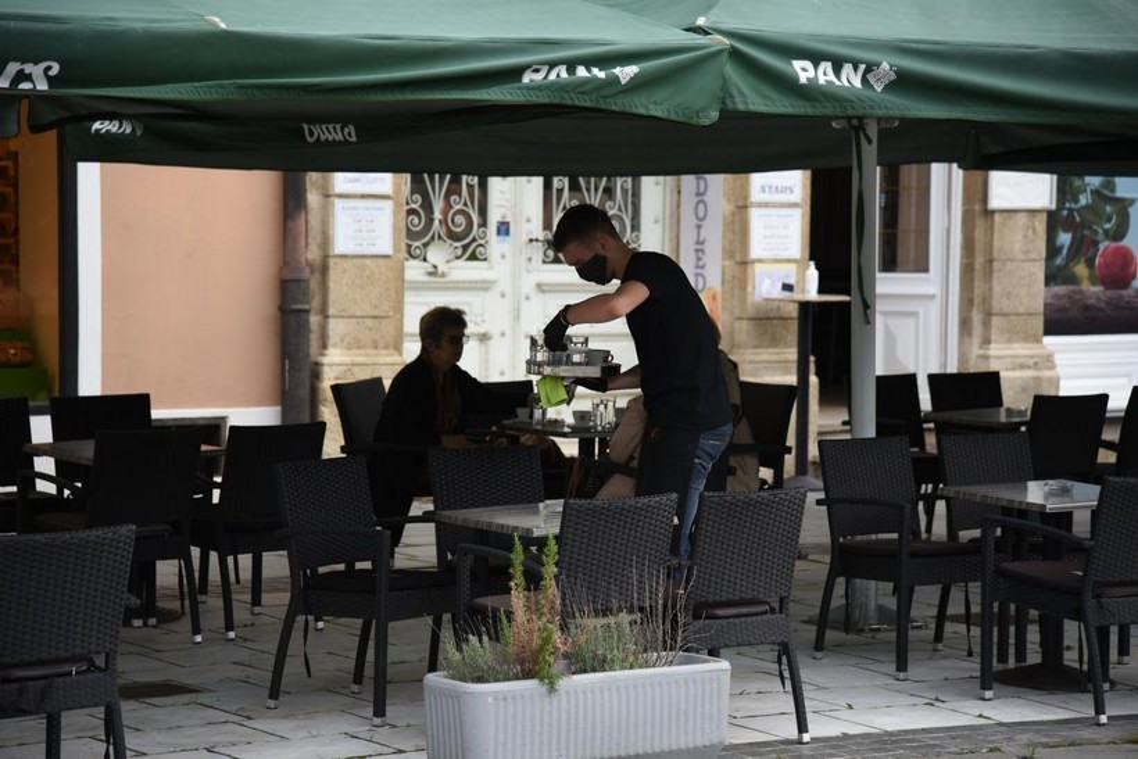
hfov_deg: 19.5
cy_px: 380
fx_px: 3320
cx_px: 569
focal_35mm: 105
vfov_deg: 13.0
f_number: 4
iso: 200
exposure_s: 1/500
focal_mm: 105
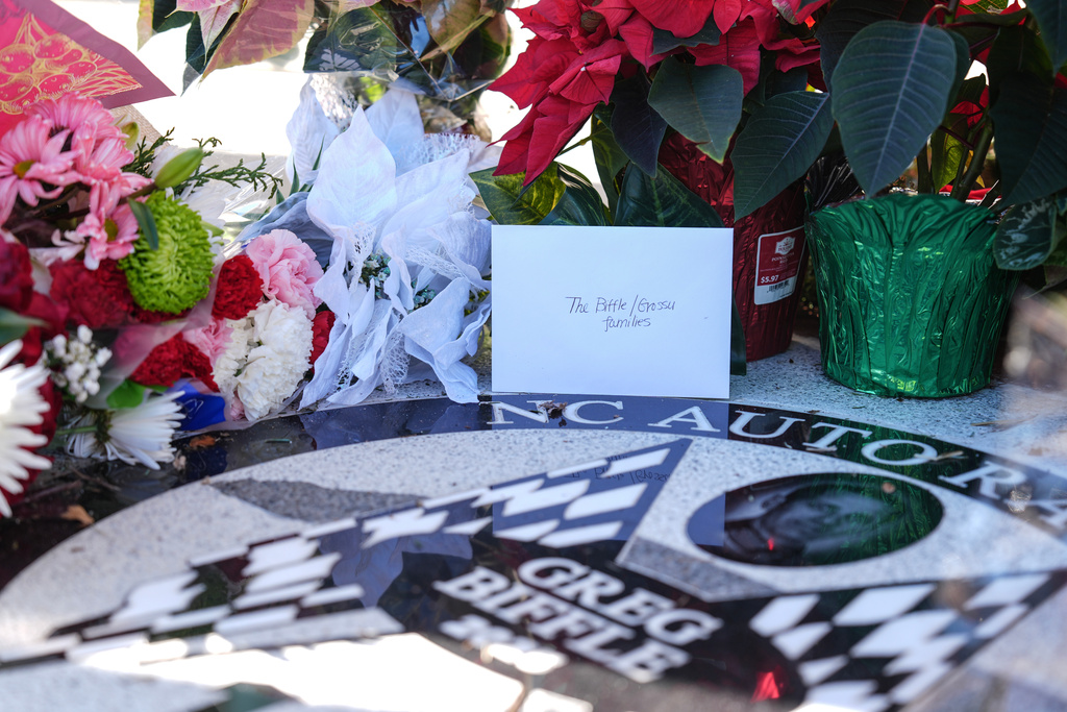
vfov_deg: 19.5
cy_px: 356
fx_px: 2075
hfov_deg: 28.8
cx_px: 534
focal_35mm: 70
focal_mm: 70
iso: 160
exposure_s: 1/400
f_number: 2.8
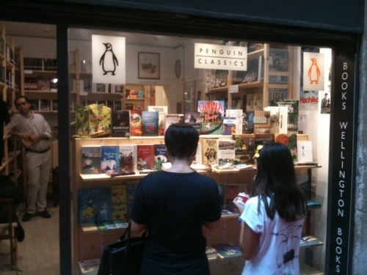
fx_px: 371
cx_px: 184
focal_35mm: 35
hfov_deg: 52.6
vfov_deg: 40.7
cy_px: 138
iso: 80
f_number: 2.8
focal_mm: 3.85
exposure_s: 1/15
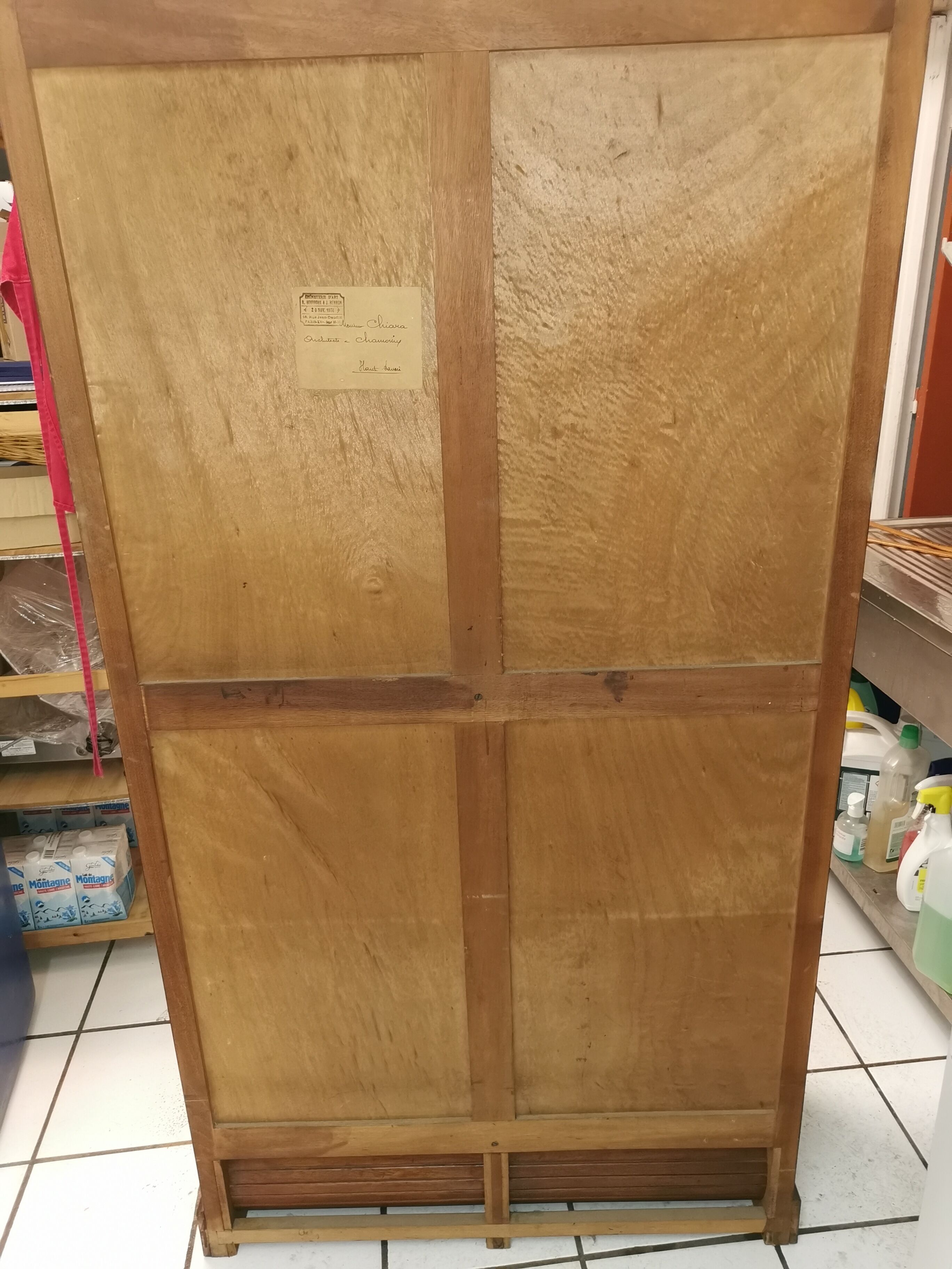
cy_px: 634
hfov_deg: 51.4
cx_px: 476
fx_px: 990
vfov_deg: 65.3
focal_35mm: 27
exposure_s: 1/50
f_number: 1.8
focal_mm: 5.58
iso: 250
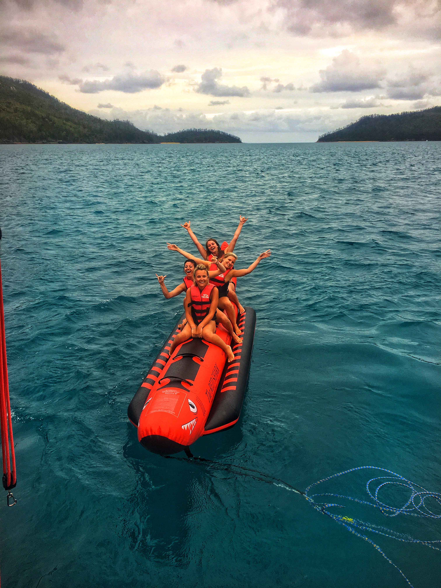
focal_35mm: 29
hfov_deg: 48.2
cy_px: 294
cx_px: 220
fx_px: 493
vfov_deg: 61.7
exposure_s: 1/130
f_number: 2.2
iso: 25
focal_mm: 4.15
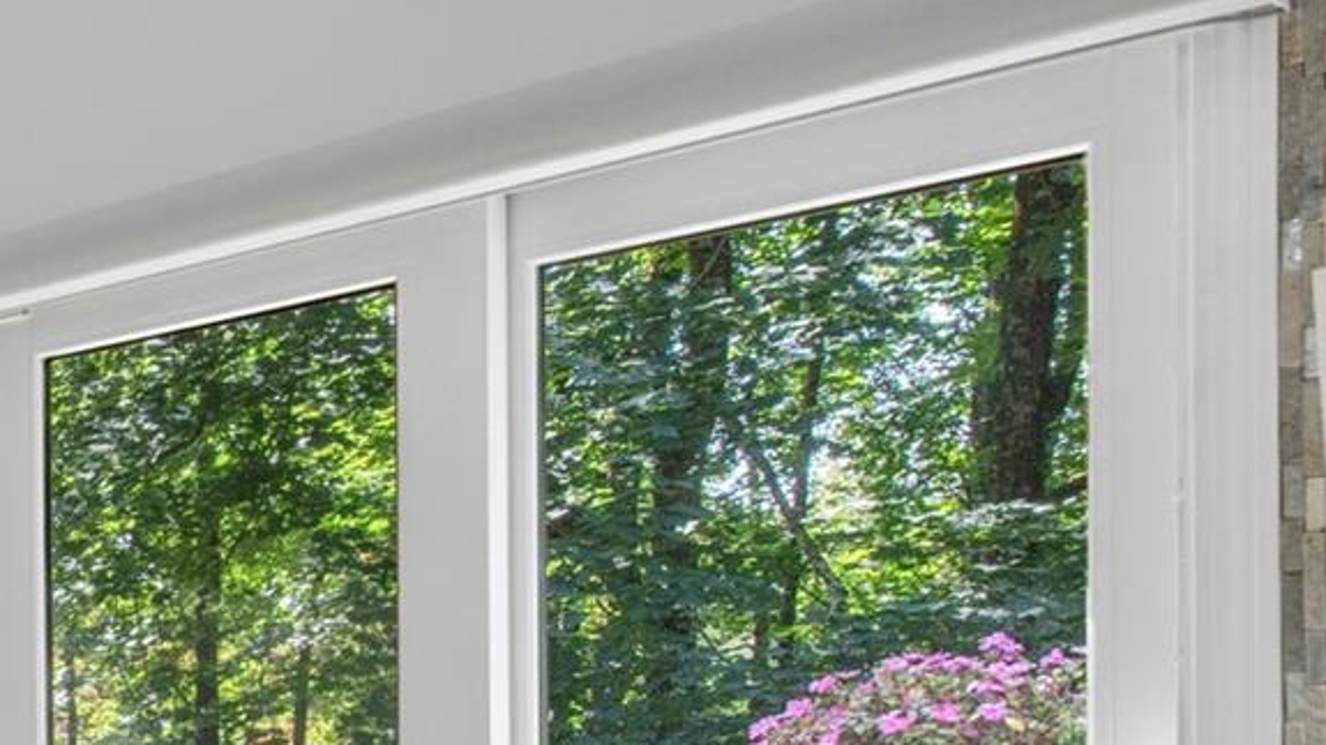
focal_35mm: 56
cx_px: -886
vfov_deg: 20.5
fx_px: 1968
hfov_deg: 24.1
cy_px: 797
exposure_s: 1/2
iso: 100
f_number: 13
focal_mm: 15
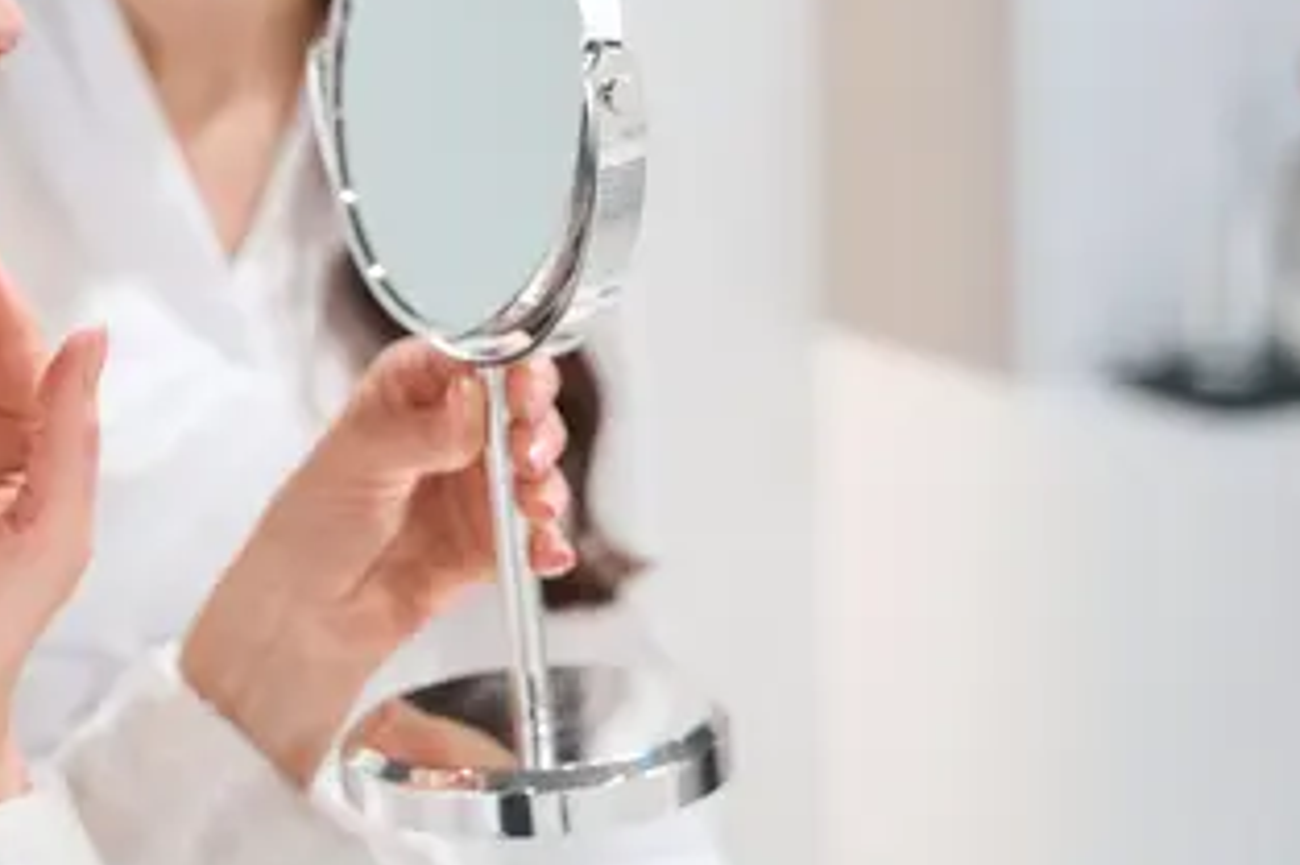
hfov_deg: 22.6
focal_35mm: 88
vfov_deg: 15.4
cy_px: 186
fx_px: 3183
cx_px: 149
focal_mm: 46.1
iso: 400
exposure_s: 1/250
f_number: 2.8
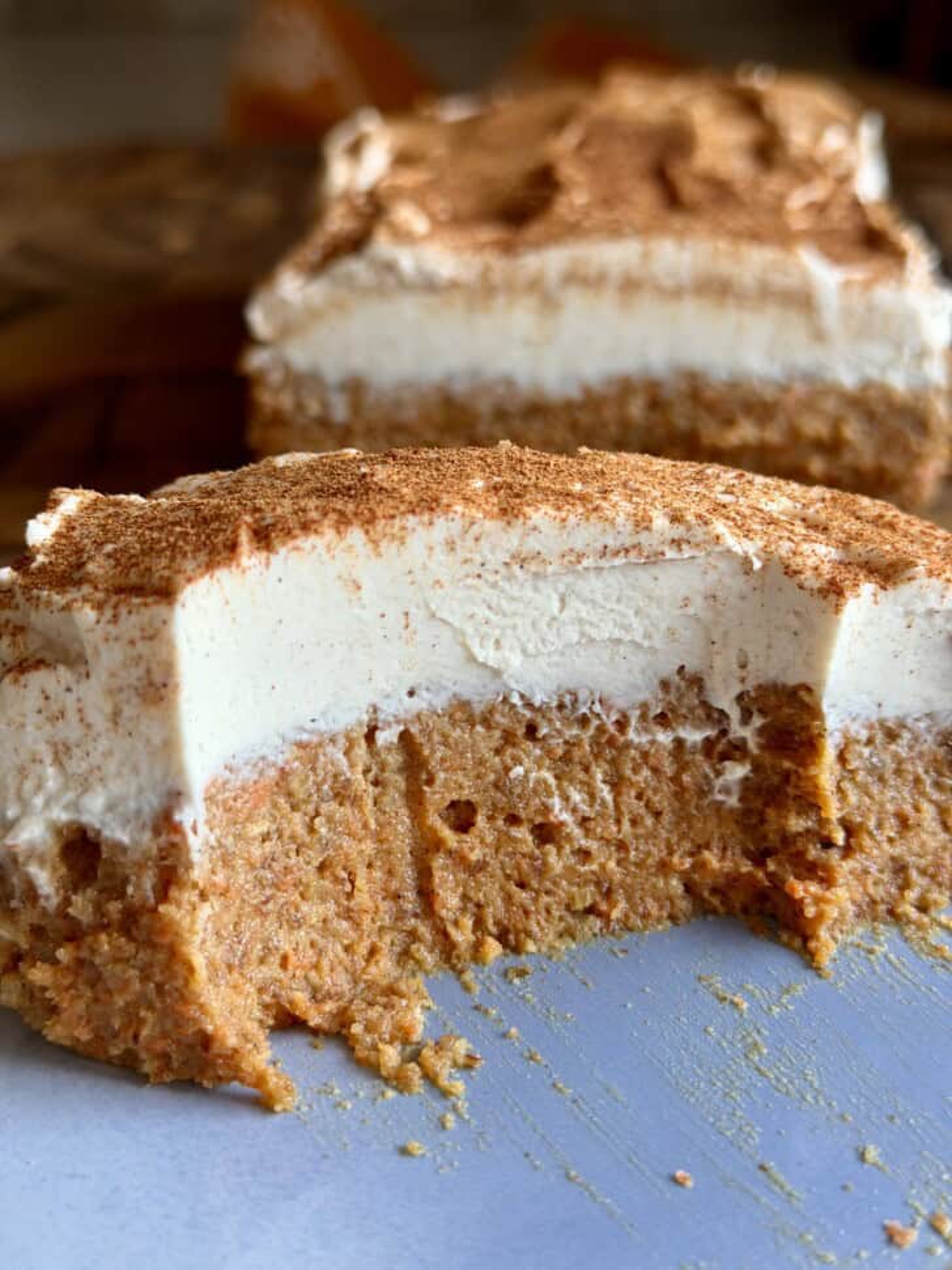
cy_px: 635
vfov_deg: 39.7
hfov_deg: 30.3
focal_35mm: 48
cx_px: 476
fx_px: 1760
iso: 100
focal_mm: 6.8
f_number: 1.8
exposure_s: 1/72
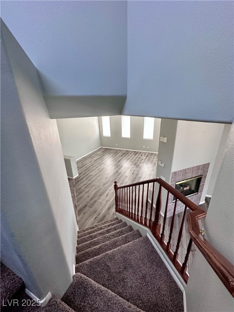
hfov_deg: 85.7
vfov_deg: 102.1
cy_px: 156
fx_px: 126
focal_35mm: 14
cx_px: 117
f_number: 2.2
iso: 320
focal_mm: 2.22
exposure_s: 1/99
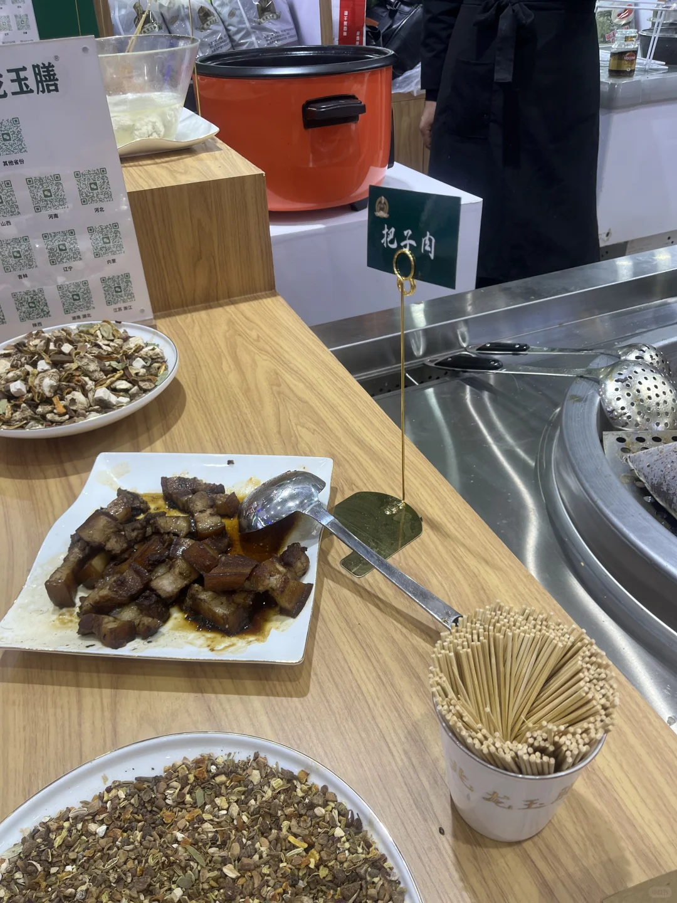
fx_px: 678
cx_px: 338
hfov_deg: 53.1
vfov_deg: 67.3
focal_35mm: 26
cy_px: 452
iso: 40
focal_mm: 5.1
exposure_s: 1/100
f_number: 1.6
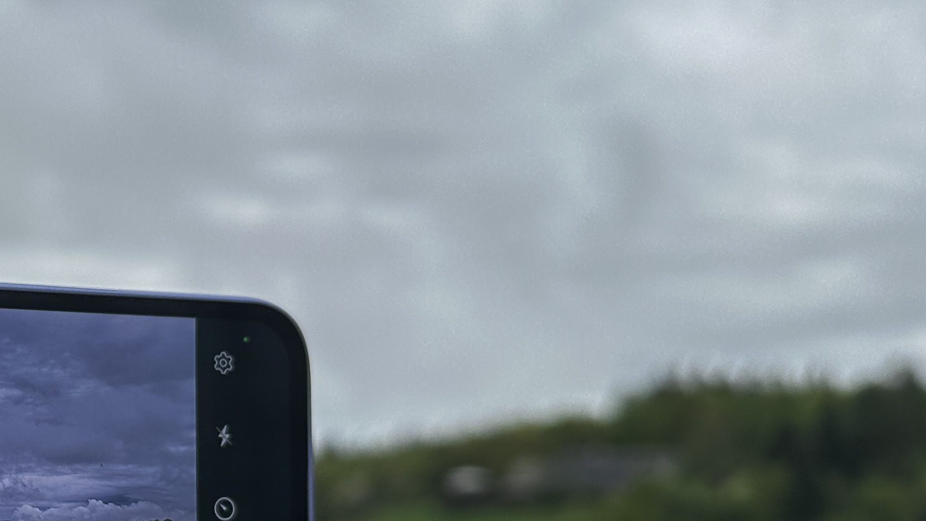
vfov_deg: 18.9
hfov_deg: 29.2
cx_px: -159
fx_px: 1547
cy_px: 441
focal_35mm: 63
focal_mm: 6.86
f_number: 1.78
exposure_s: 1/2299
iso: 80
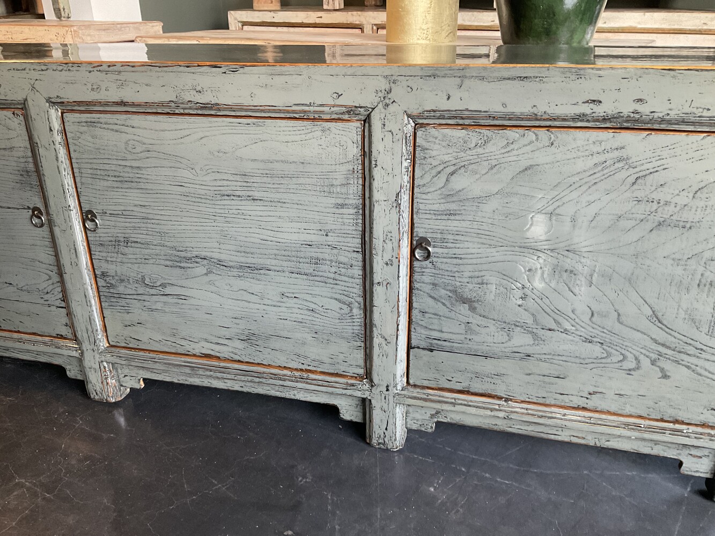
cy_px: 268
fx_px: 599
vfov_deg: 48.2
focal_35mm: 29
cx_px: 358
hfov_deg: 61.7
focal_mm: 3
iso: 200
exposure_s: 1/50
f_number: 1.8
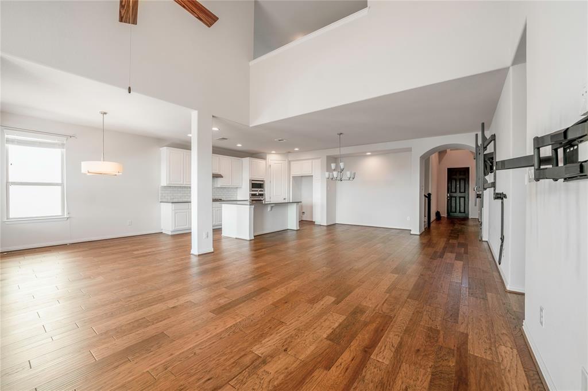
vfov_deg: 81.2
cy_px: 196
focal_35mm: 14
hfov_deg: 104.3
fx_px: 229
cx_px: 294
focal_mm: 14
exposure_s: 1/100
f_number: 5.6
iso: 320
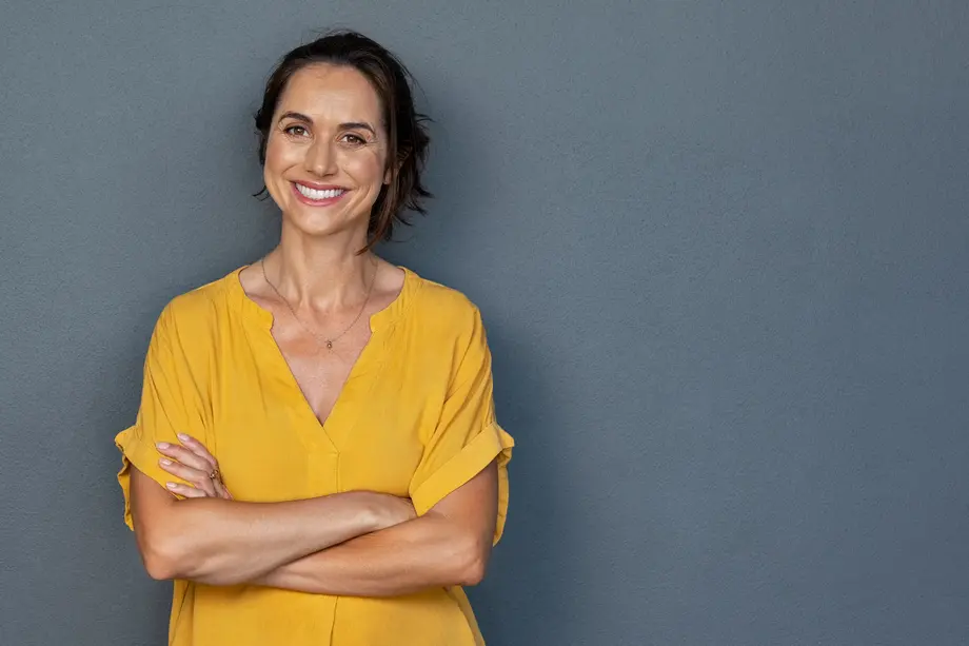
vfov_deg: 10.9
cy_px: 323
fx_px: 3391
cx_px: 484
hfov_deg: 16.3
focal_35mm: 126
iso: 400
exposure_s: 1/160
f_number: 5
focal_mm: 105
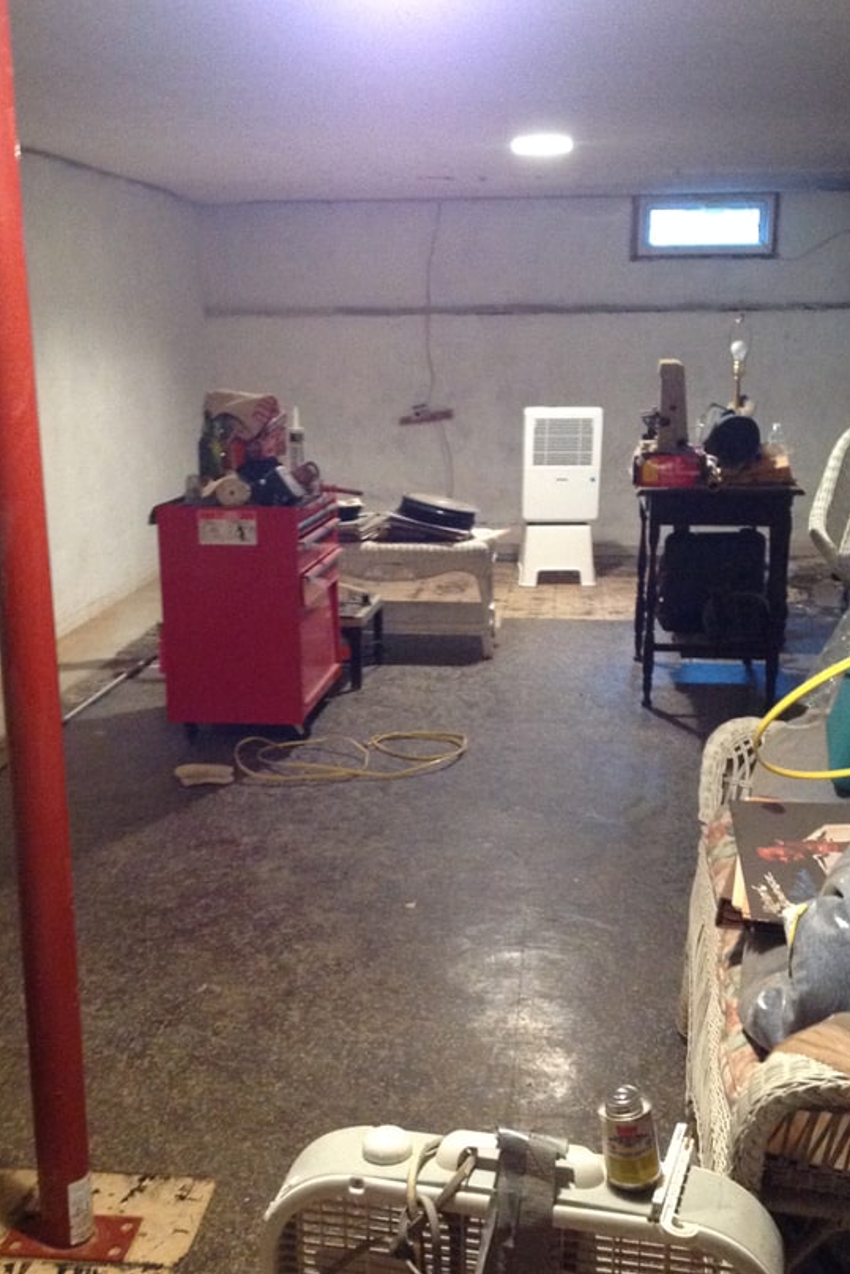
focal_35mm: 45
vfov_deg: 43.5
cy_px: 700
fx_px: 1593
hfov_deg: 29.9
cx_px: 389
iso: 500
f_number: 2.4
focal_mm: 4.28
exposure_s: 1/15
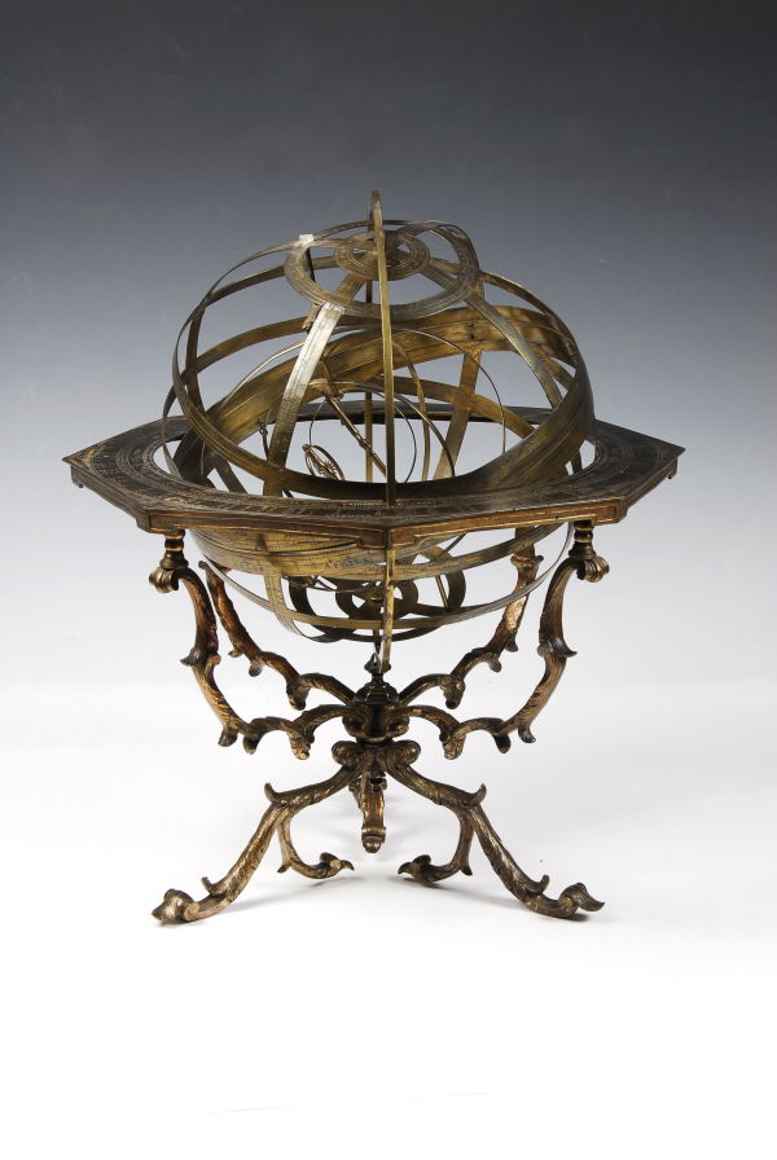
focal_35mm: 72
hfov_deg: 19.0
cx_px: 388
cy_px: 580
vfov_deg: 28.0
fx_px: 2324
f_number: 13
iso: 100
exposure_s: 1/50
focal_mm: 48
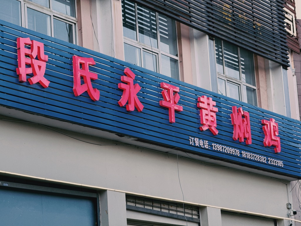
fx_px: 1043
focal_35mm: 120
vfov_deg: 12.3
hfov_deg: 16.4
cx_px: 150
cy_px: 113
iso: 50
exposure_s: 1/100
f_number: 2.8
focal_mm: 15.66
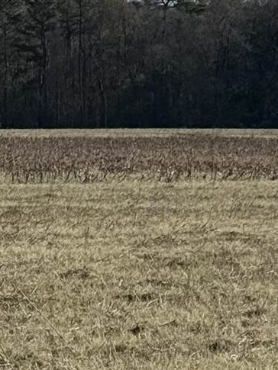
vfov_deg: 8.7
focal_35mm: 228
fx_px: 2440
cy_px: 195
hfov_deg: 6.4
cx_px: 520
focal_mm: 6.76
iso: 100
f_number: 1.78
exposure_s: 1/11364
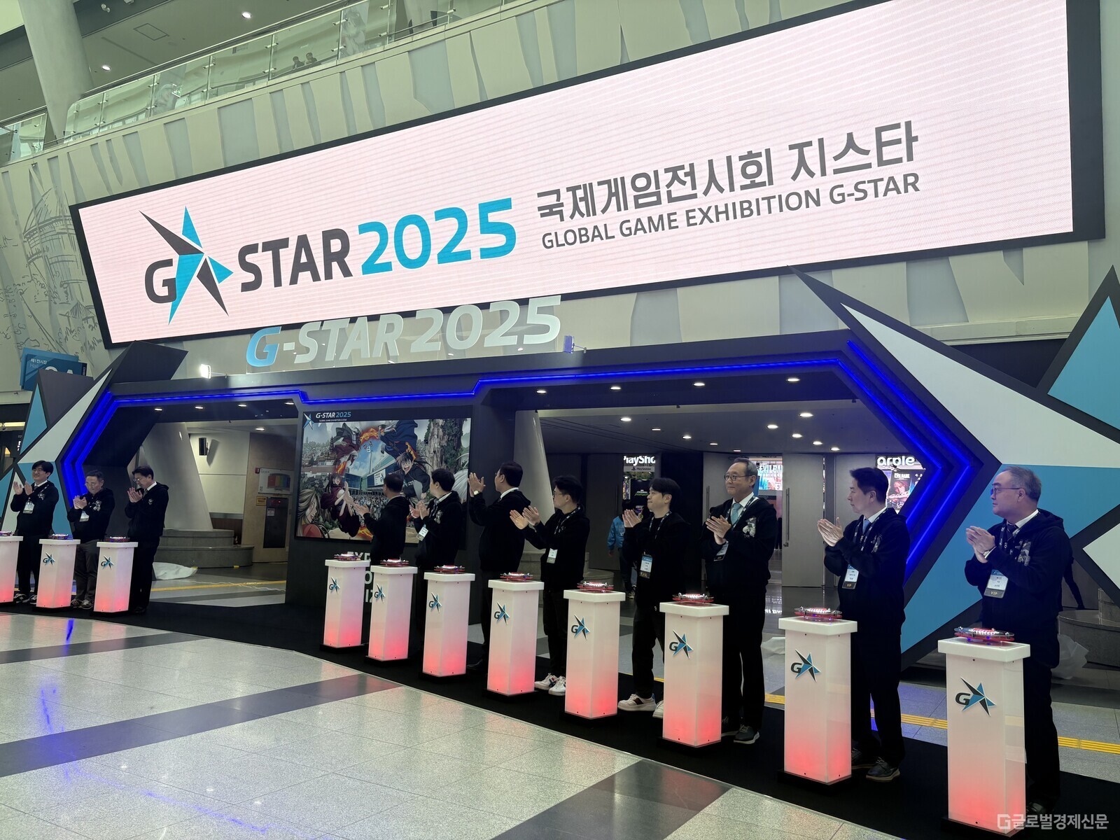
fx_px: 841
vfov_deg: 53.1
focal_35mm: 26
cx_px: 560
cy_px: 420
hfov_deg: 67.3
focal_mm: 5.96
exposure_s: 1/120
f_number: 1.6
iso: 32
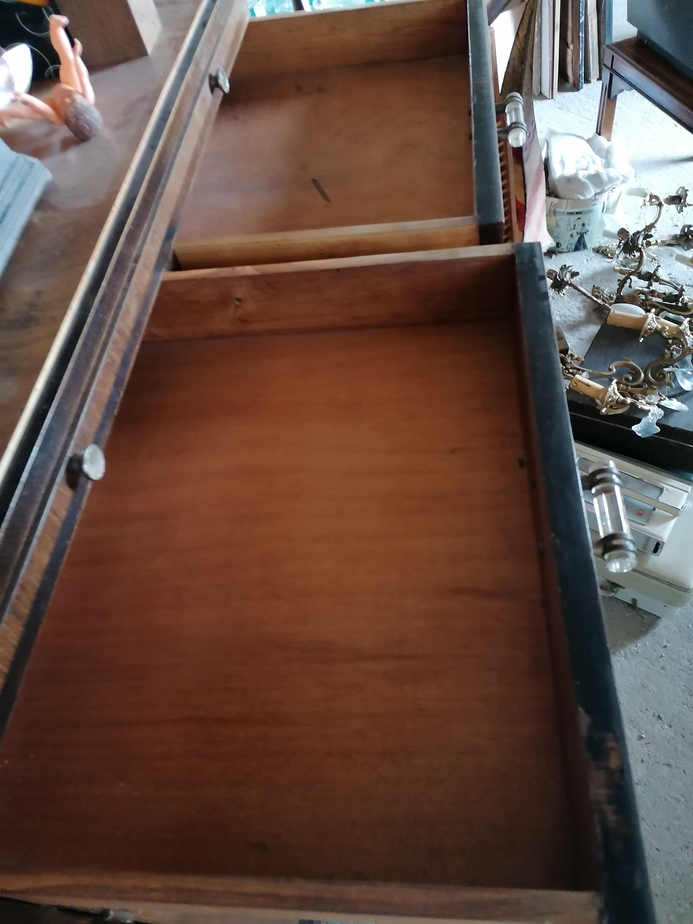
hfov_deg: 51.4
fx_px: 721
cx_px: 346
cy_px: 462
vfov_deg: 65.3
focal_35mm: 27
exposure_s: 1/25
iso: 640
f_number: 1.8
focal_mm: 4.75
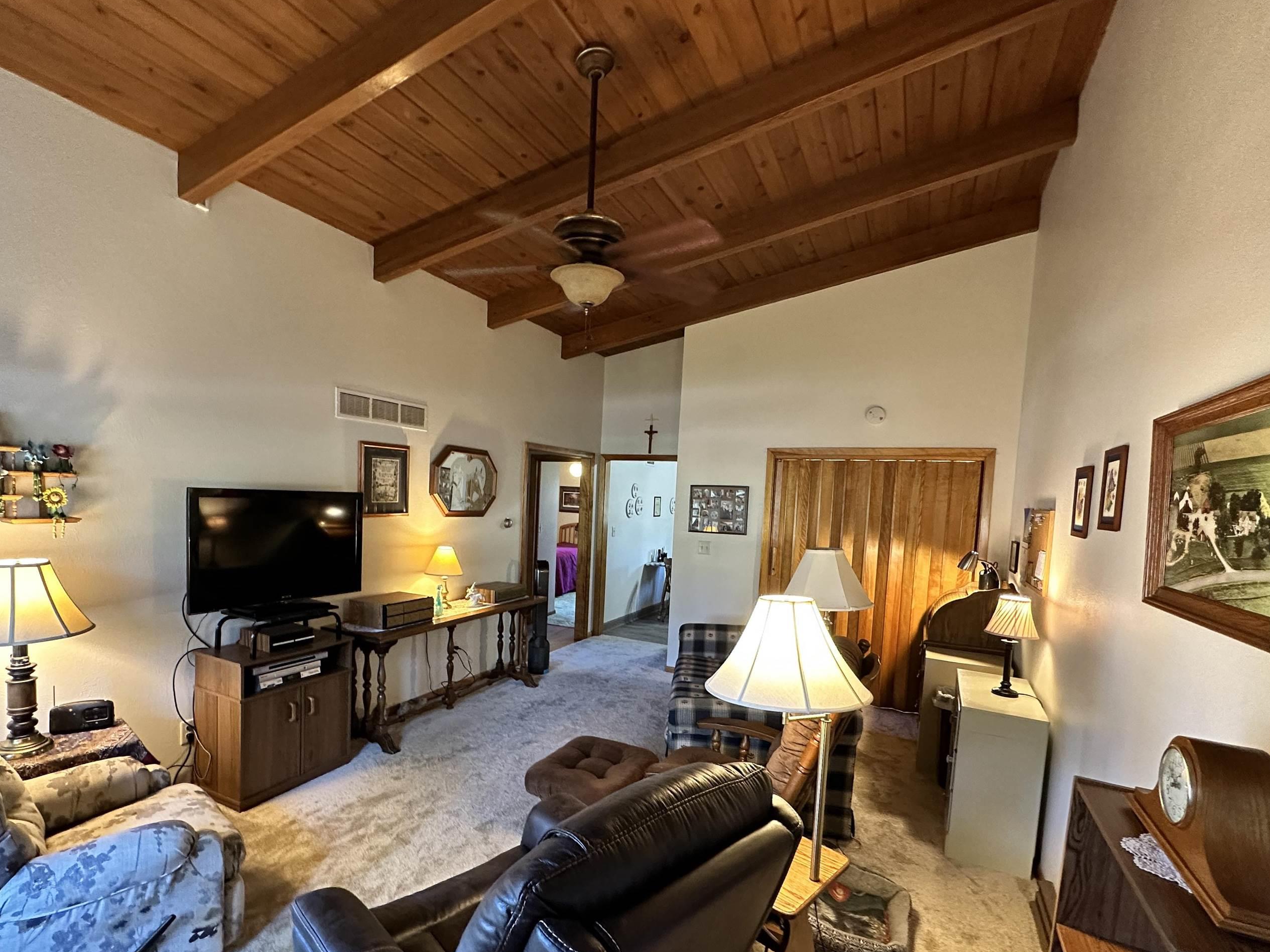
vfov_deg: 74.3
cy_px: 541
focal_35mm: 17
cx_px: 602
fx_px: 624
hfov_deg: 91.0
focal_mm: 2.22
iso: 500
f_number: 2.2
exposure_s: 1/60
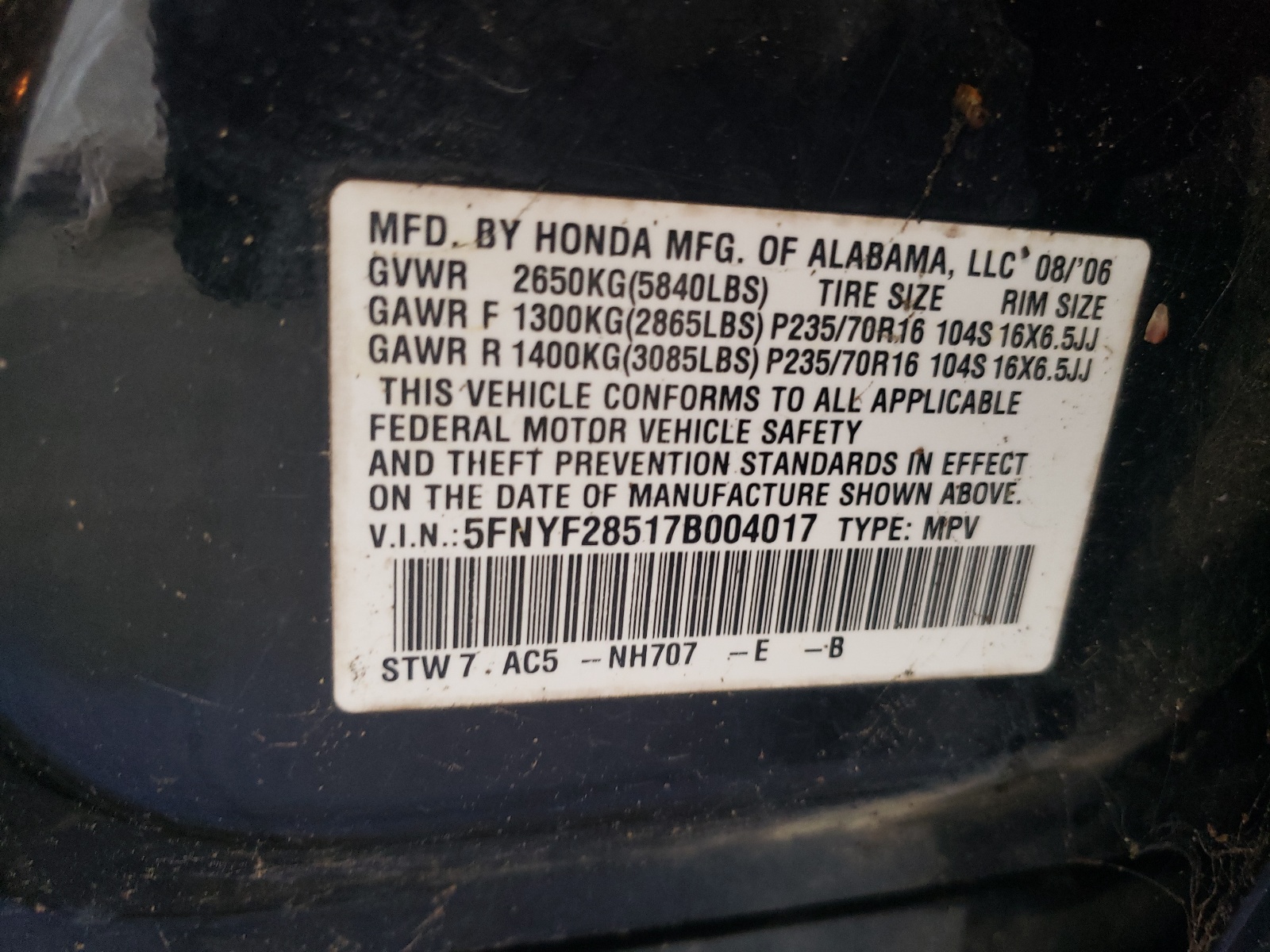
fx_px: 954
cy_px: 476
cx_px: 635
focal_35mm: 26
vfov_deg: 53.1
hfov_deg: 67.3
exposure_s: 1/60.2
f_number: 1.5
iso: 156
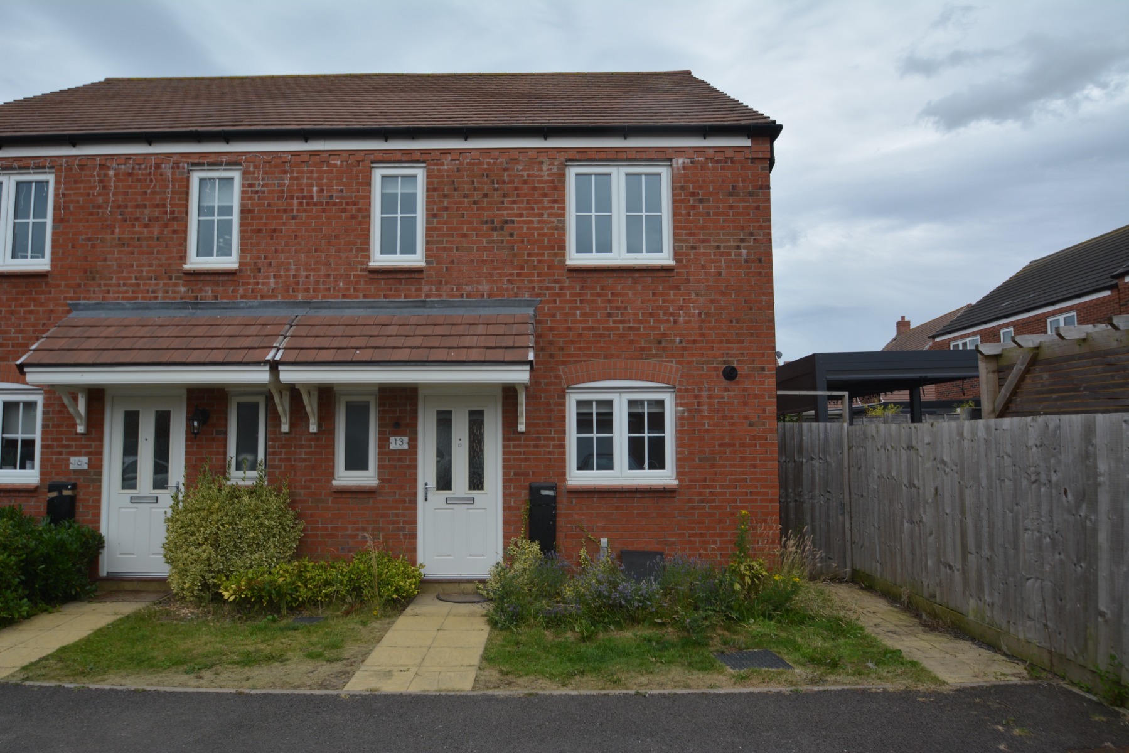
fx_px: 659
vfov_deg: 59.5
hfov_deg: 81.2
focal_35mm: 21
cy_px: 376
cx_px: 564
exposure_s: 1/200
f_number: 7.1
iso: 200
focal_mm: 14
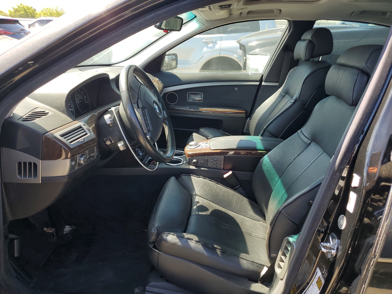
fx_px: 294
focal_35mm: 26
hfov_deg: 67.3
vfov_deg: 53.1
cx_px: 196
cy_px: 147
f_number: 1.5
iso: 50
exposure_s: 1/400
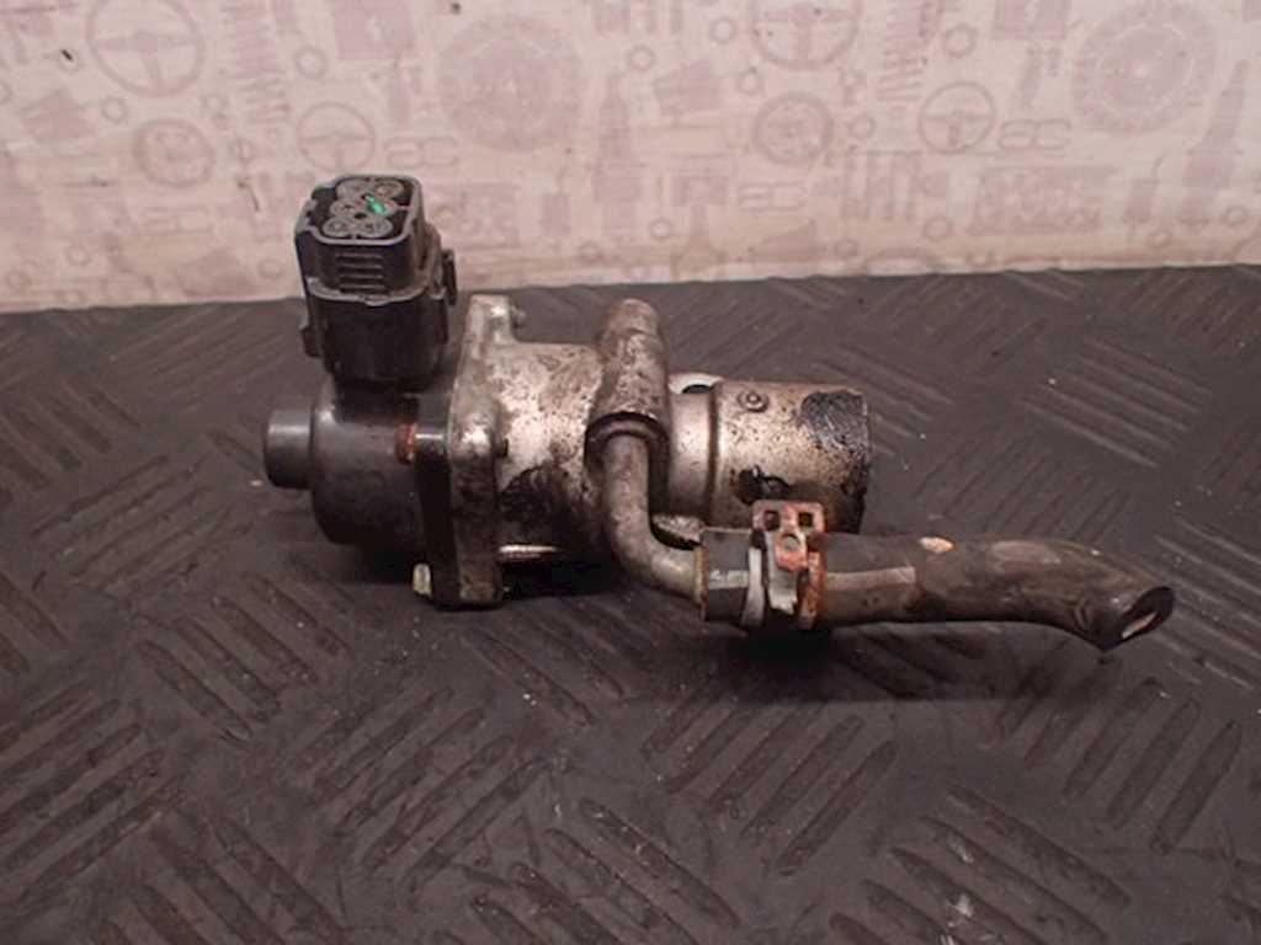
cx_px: 630
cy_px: 472
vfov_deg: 44.2
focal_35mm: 32
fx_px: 1166
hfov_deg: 56.8
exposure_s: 1/125
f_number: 2.4
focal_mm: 5.87
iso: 800
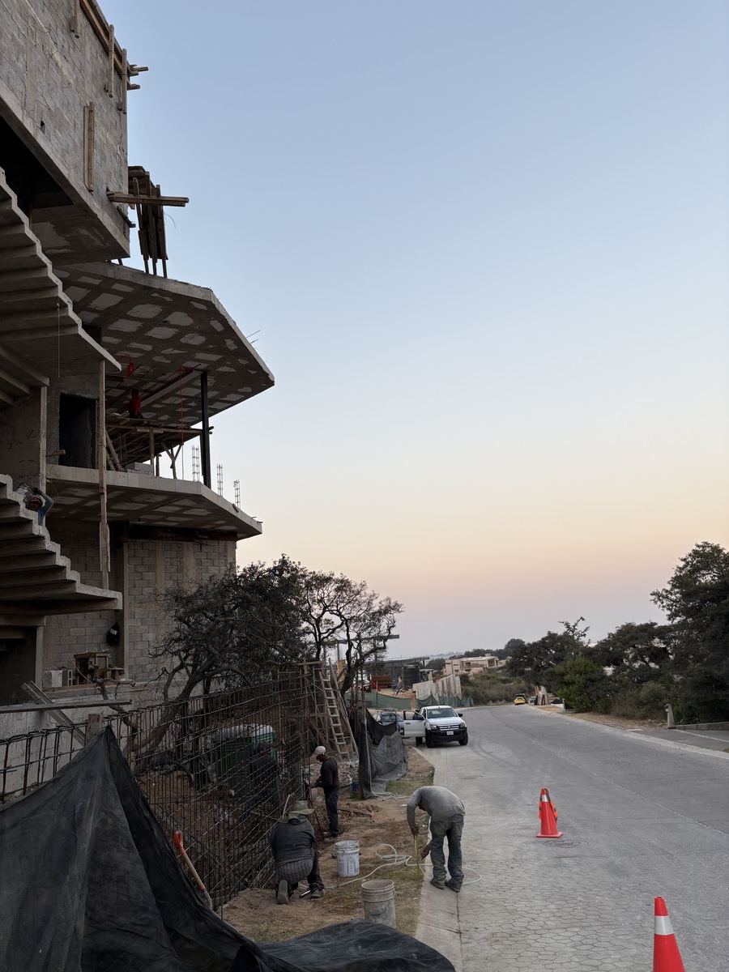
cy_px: 486
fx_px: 730
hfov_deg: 53.1
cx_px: 364
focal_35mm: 26
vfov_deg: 67.3
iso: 32
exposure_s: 1/157
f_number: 1.6
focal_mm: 5.96
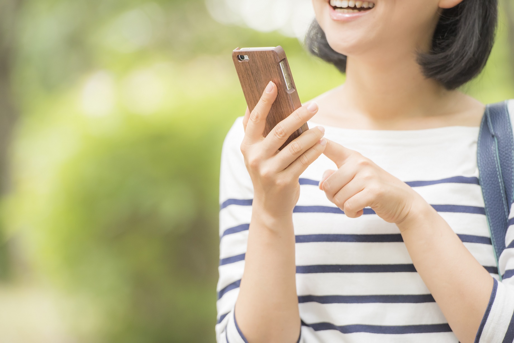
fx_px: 2856
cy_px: 172
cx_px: 257
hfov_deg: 10.3
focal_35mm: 200
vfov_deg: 6.9
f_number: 4
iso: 800
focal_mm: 200
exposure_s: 1/160
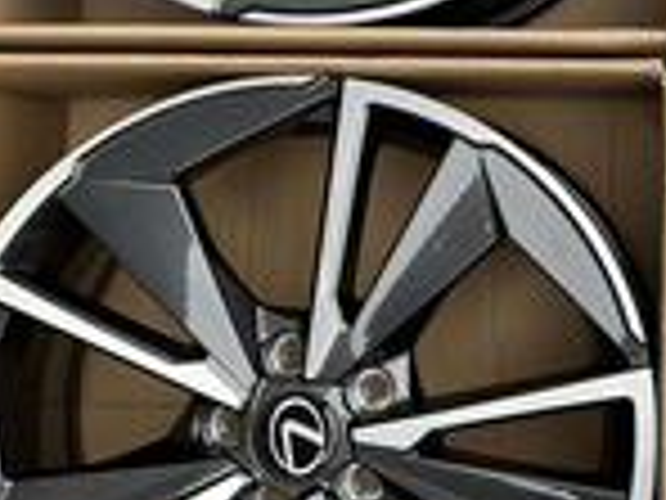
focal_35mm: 73
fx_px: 1404
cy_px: 95
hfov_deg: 25.0
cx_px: 711
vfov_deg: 19.9
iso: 80
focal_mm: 6.86
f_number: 1.78
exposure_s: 1/300
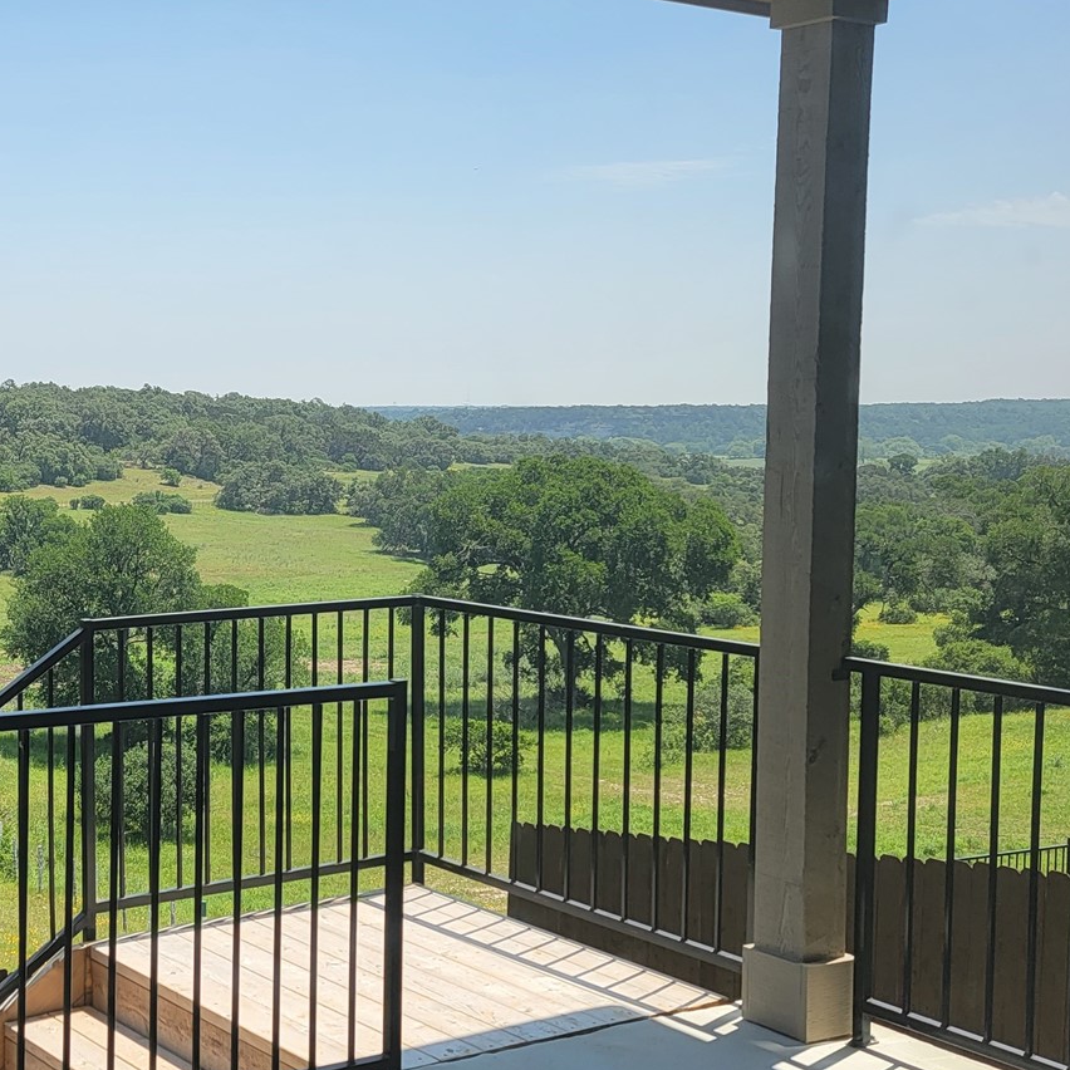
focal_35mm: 51
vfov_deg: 33.3
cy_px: 462
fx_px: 1784
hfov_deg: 31.5
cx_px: 70
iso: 16
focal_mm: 6.7
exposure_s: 1/528
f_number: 1.8
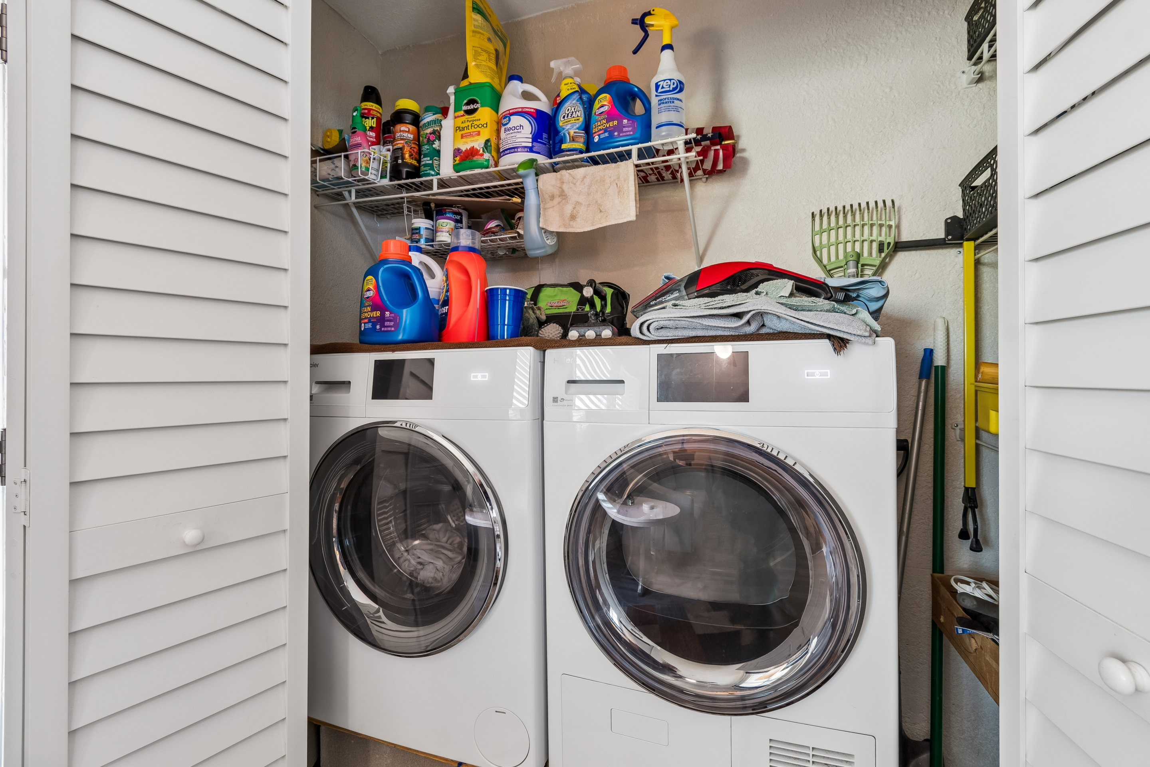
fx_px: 479
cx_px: 575
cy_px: 384
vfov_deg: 77.3
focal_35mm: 15
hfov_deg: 100.4
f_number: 7.1
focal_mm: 10
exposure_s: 1/5
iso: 100
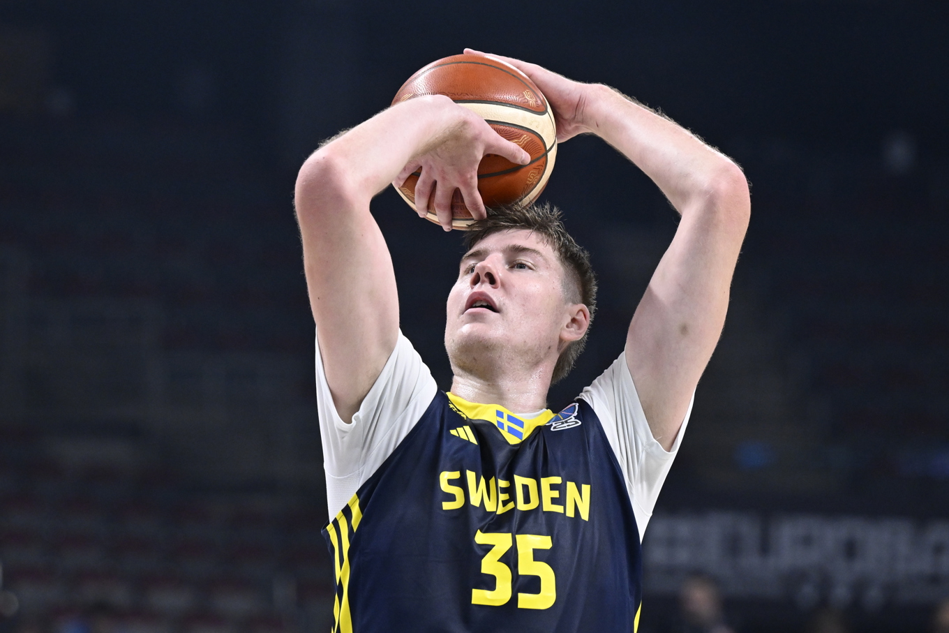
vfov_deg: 8.3
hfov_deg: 12.5
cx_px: 474
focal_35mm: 165
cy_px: 316
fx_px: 4350
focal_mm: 165
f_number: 4
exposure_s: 1/1250
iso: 3200
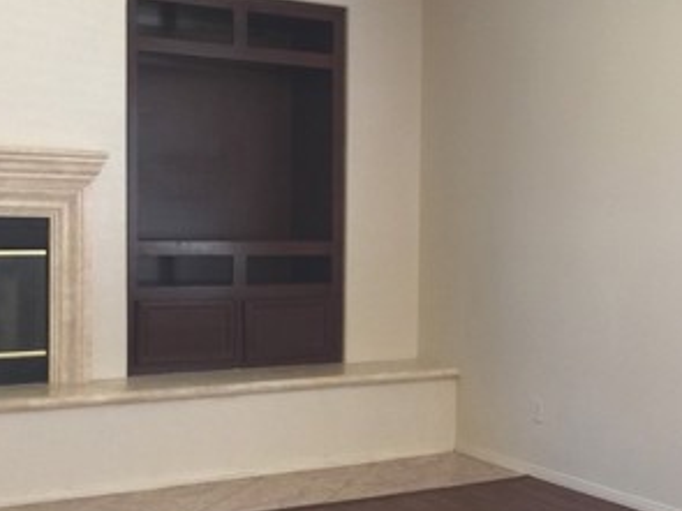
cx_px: 527
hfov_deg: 30.1
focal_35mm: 63
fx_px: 1241
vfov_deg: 23.3
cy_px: 282
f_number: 2.2
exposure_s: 1/15
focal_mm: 4.15
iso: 32
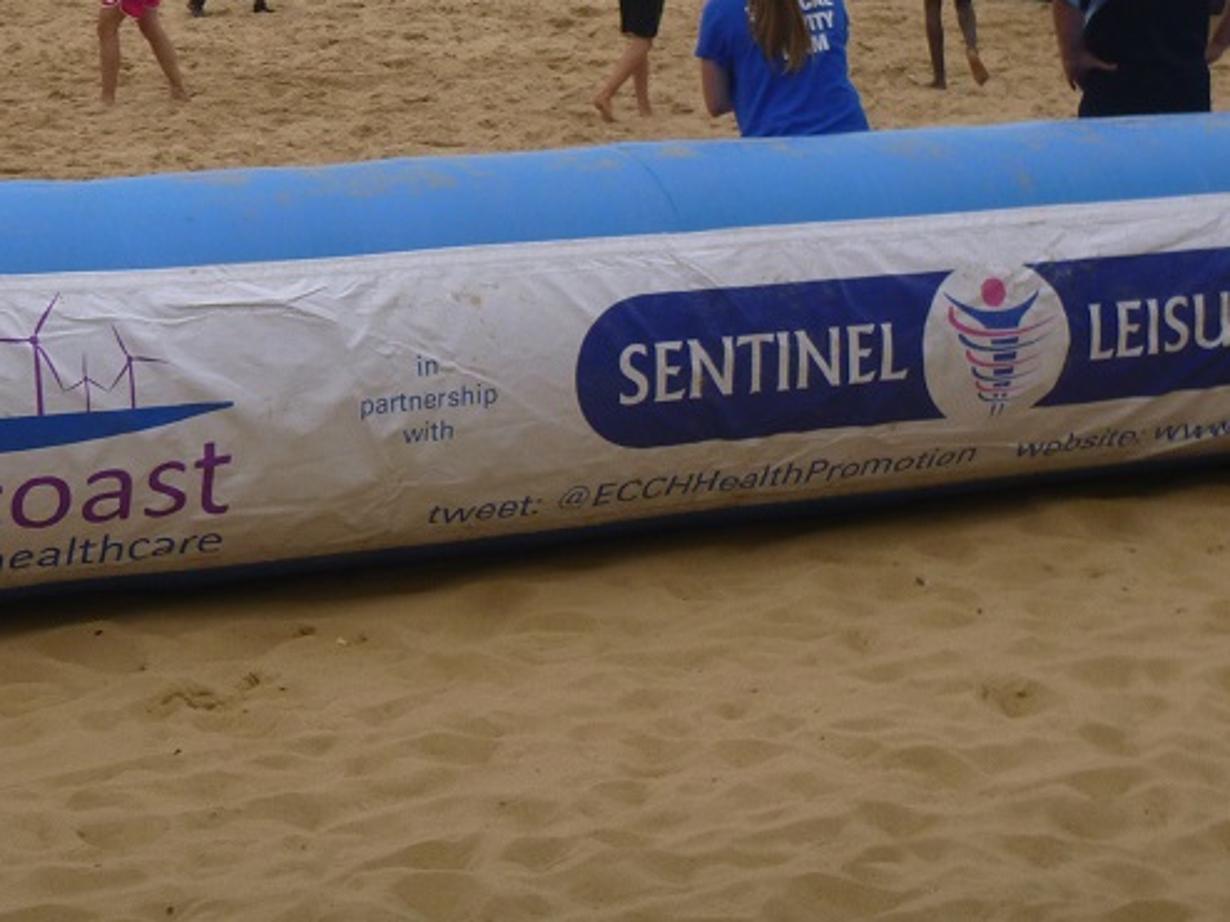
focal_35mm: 77
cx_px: 354
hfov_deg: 25.1
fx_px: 2735
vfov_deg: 18.7
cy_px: 35
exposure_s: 1/320
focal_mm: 6.8
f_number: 4.5
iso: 100
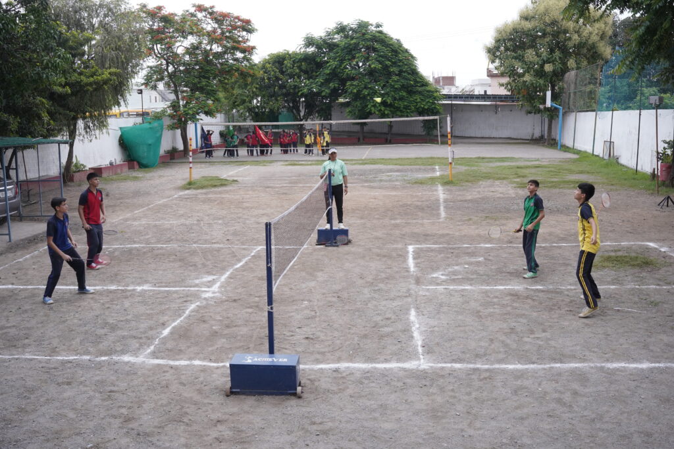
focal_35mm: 35
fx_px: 655
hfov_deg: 54.4
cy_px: 224
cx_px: 337
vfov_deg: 37.9
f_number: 14
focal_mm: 35
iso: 1000
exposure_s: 1/200
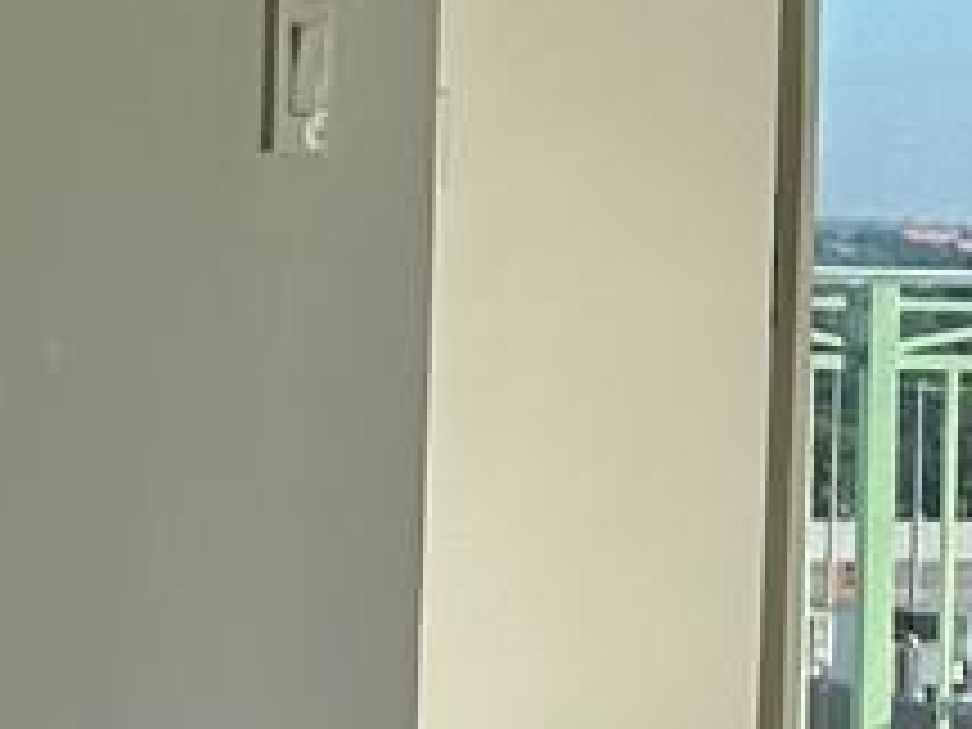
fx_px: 4998
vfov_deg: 8.3
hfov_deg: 10.2
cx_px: 1984
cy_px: 446
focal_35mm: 178
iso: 80
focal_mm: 6.86
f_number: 1.78
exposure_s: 1/1412
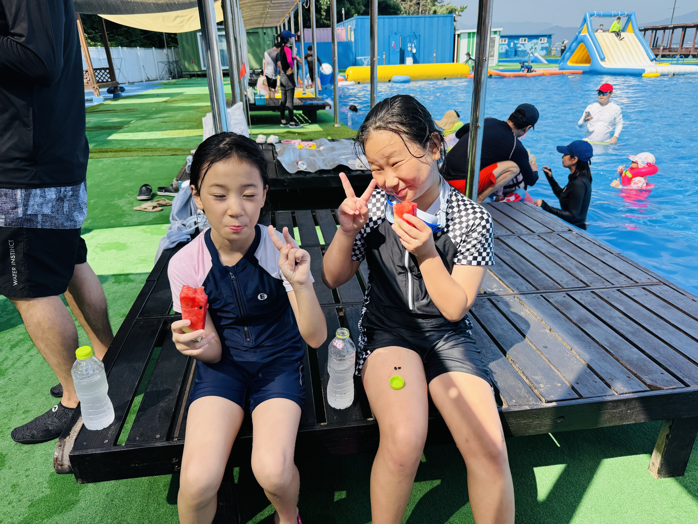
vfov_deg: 56.8
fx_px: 484
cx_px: 349
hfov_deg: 71.6
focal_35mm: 24
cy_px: 262
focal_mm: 6.76
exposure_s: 1/1597
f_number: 1.78
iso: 80
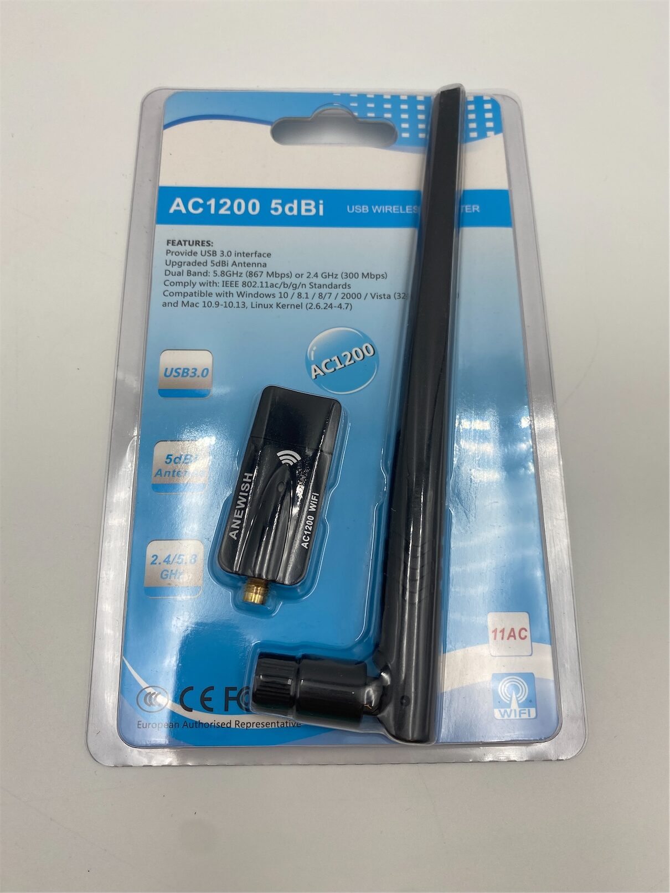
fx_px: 671
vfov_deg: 67.3
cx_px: 335
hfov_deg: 53.1
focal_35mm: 26
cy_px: 446
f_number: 1.8
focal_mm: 4.25
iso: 32
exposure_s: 1/278
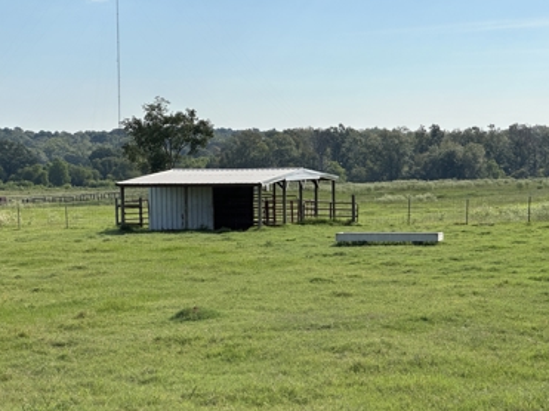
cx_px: 266
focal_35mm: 83
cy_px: 217
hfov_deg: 23.6
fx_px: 1316
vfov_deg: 17.8
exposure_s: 1/1130
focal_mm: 9
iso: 32
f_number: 2.8
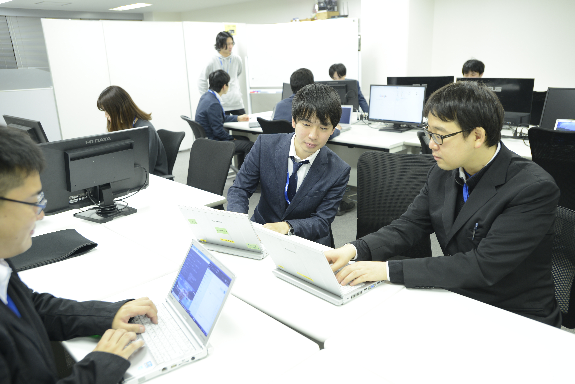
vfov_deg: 43.6
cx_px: 288
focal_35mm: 30
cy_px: 192
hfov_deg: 61.9
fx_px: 479
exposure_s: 1/10
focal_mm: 30
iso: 200
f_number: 4
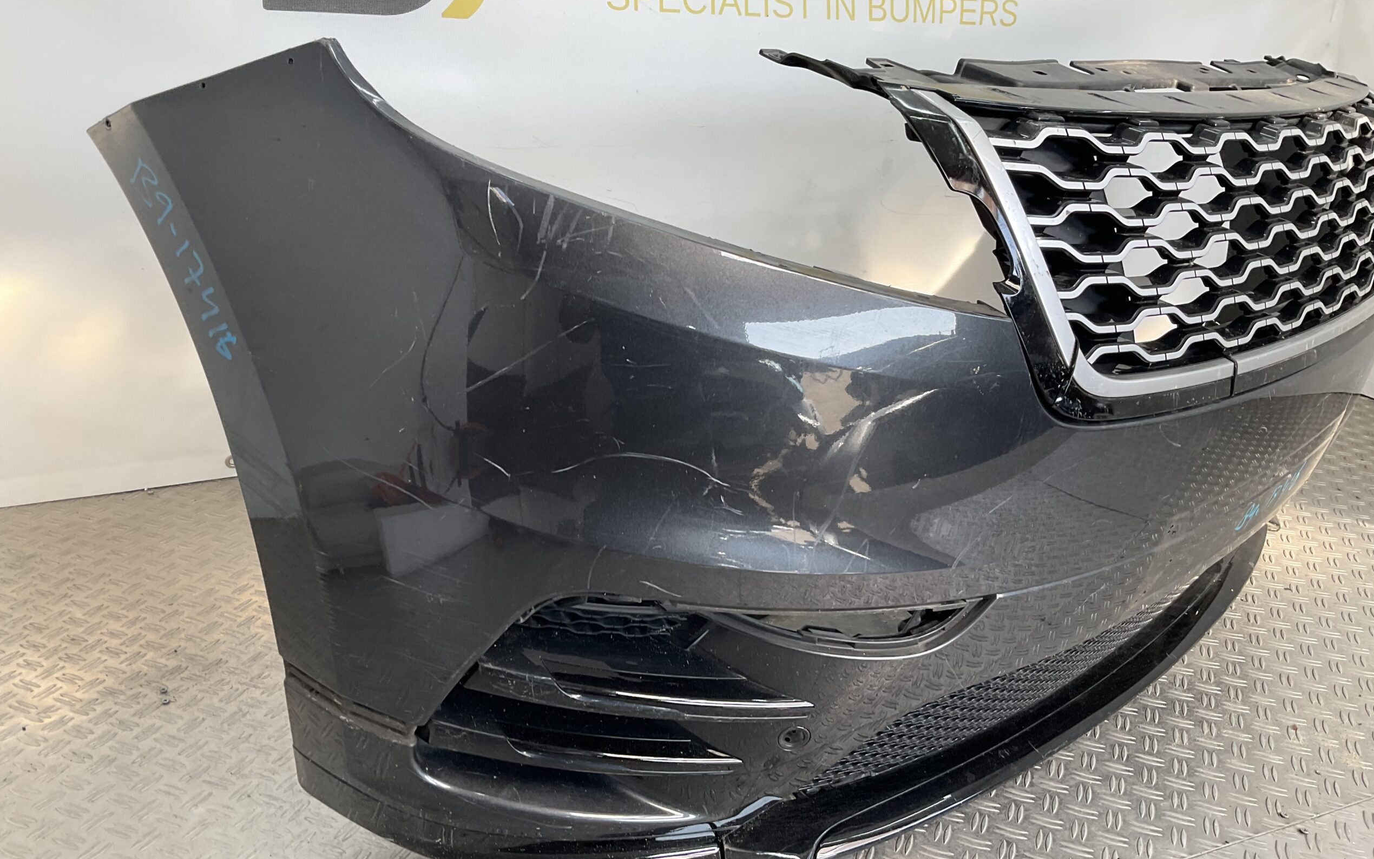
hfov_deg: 61.2
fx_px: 1161
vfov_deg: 40.6
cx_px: 688
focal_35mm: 31
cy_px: 412
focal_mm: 3
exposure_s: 1/126
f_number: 1.8
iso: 16
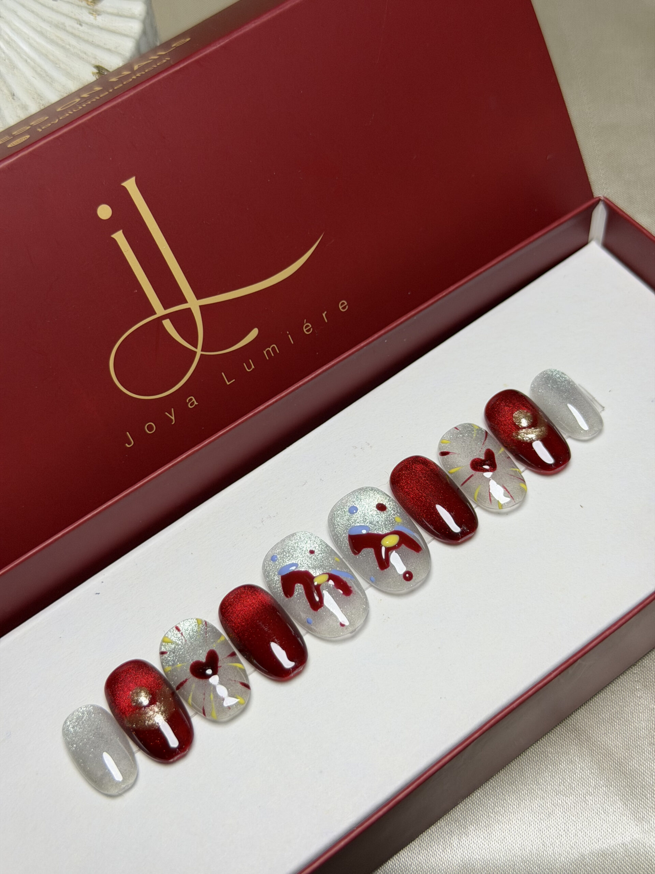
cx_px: 328
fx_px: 1211
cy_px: 437
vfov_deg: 39.7
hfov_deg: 30.3
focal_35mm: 48
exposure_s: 1/50
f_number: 1.78
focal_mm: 6.76
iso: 50
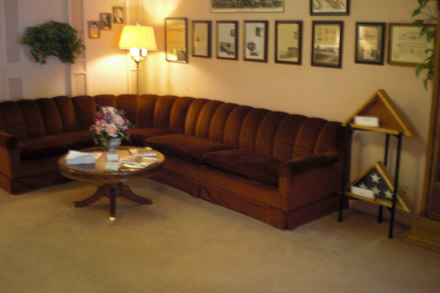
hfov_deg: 48.5
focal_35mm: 40
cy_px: 127
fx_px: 489
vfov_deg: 33.3
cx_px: 221
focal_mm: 6.3
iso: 200
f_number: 3.1
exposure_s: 1/8
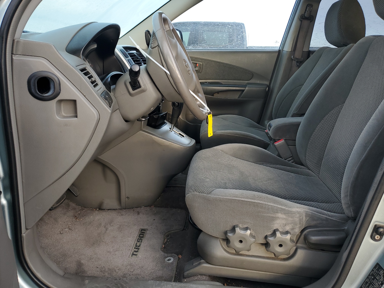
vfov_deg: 53.1
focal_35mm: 26
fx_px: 288
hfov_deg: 67.3
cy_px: 144
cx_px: 192
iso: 50
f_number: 1.5
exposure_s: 1/167
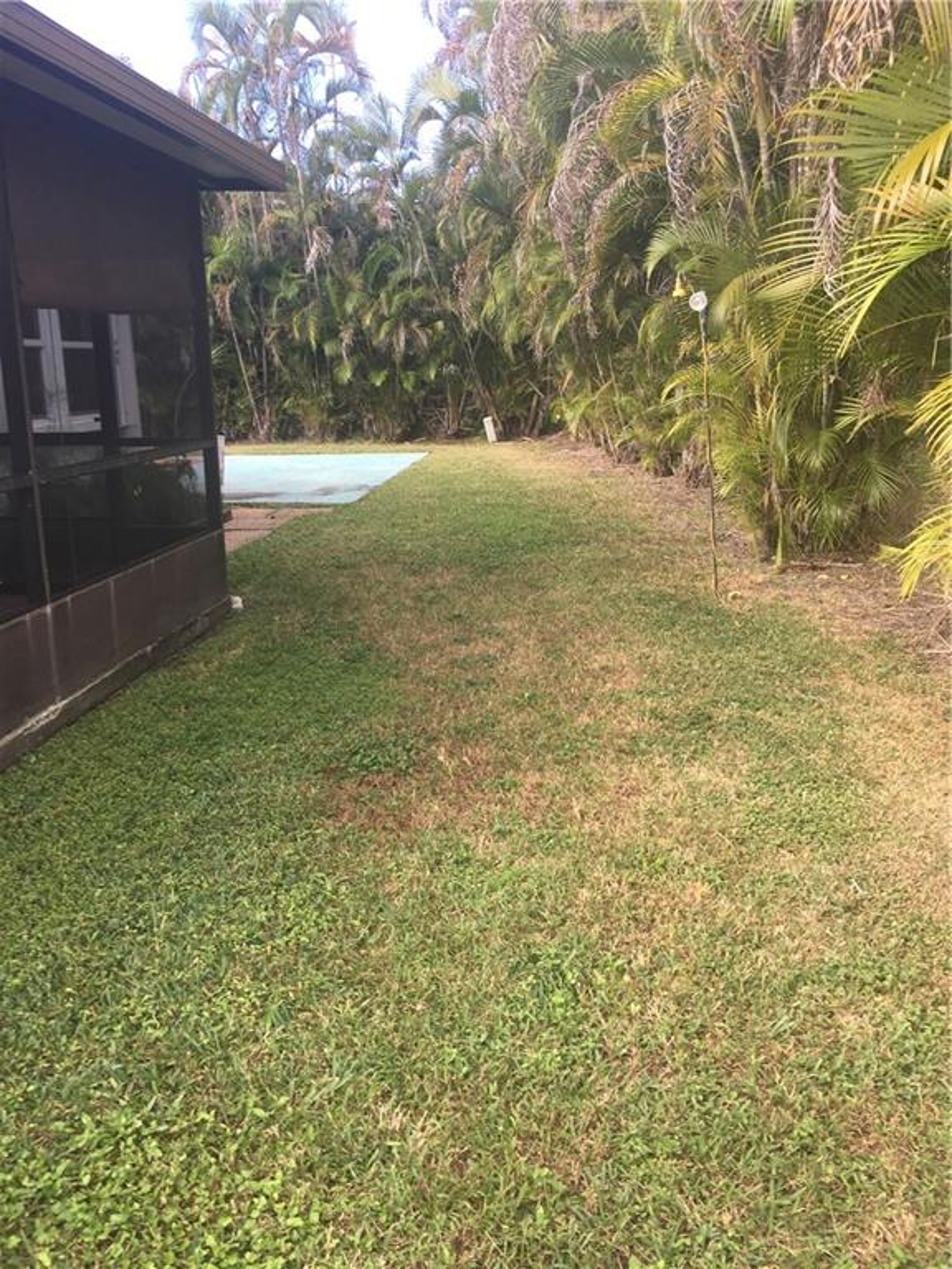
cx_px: 476
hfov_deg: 48.2
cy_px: 634
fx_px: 1063
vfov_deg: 61.7
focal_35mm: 29
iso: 25
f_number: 2.2
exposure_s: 1/218
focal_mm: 4.15
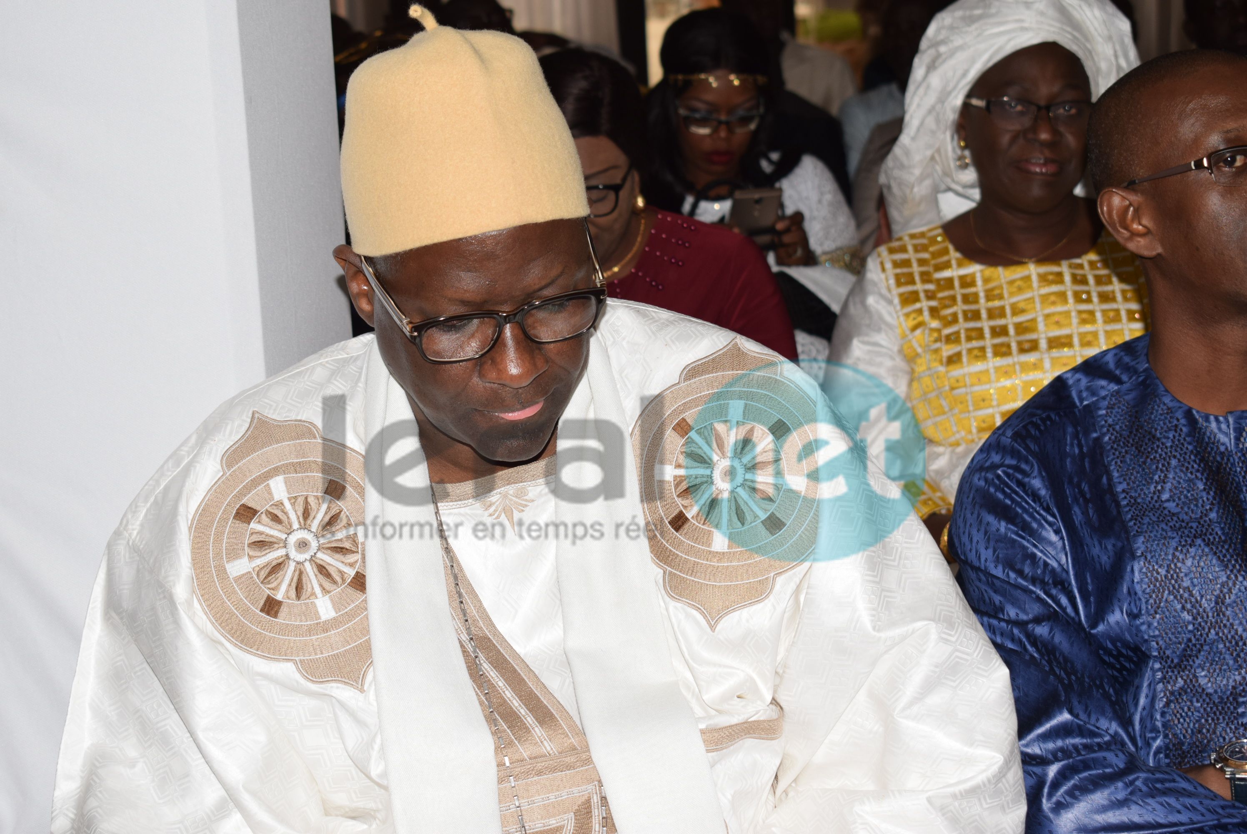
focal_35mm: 72
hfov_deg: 28.1
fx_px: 2496
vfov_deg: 19.0
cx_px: 624
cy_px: 417
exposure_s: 1/125
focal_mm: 48
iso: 200
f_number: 6.7
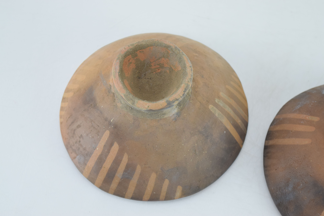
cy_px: 108
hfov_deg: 26.0
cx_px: 162
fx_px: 702
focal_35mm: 78
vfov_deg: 17.5
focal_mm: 52
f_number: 5.6
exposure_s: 1/125
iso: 800
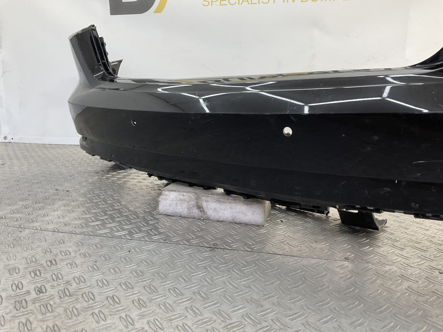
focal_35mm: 29
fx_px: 371
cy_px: 166
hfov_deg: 61.7
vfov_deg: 48.2
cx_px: 222
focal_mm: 3
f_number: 1.8
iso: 20
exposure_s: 1/120
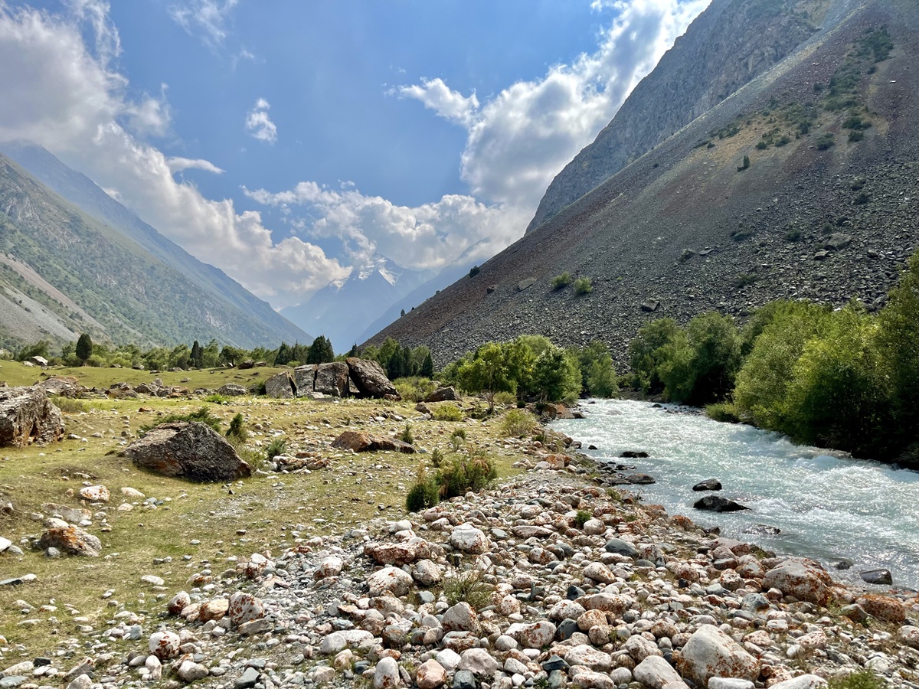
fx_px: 690
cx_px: 460
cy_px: 344
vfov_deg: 53.1
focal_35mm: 26
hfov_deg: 67.3
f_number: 1.6
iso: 50
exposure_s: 1/6494
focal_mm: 5.1
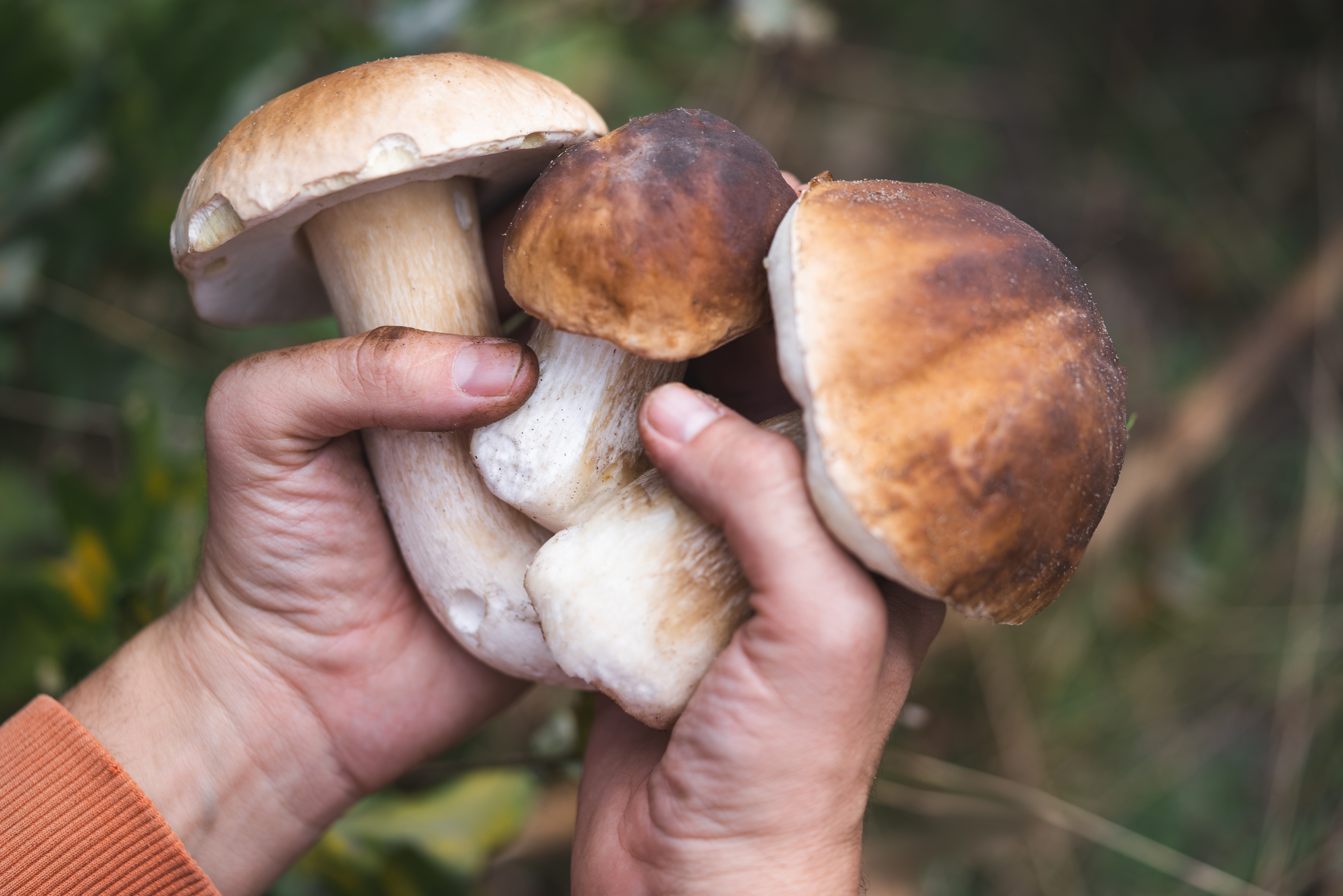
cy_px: 448
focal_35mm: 90
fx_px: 3357
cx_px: 672
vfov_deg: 15.2
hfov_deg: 22.6
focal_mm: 90
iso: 160
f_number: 2.8
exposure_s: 1/500
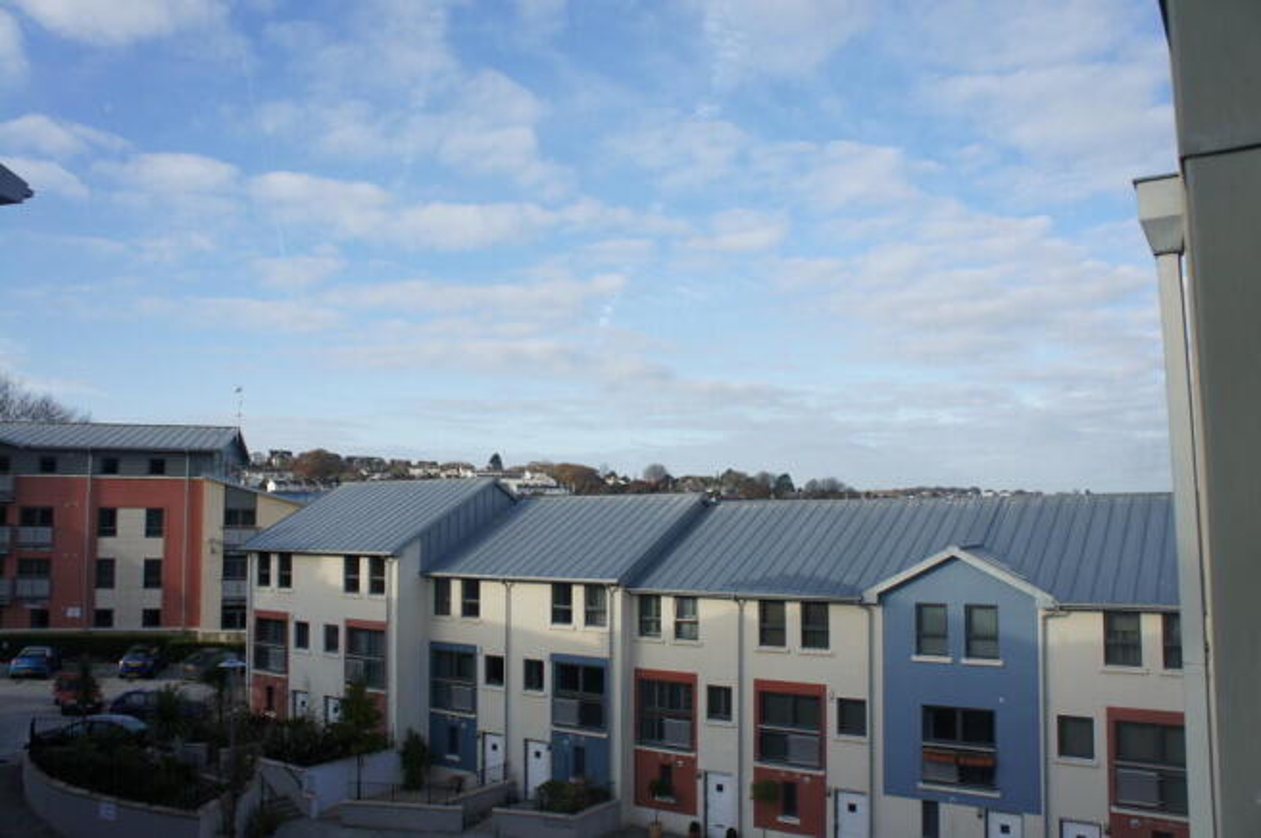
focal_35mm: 27
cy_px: 419
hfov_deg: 67.4
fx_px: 945
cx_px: 630
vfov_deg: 47.8
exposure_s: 1/320
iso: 200
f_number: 7.1
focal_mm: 18
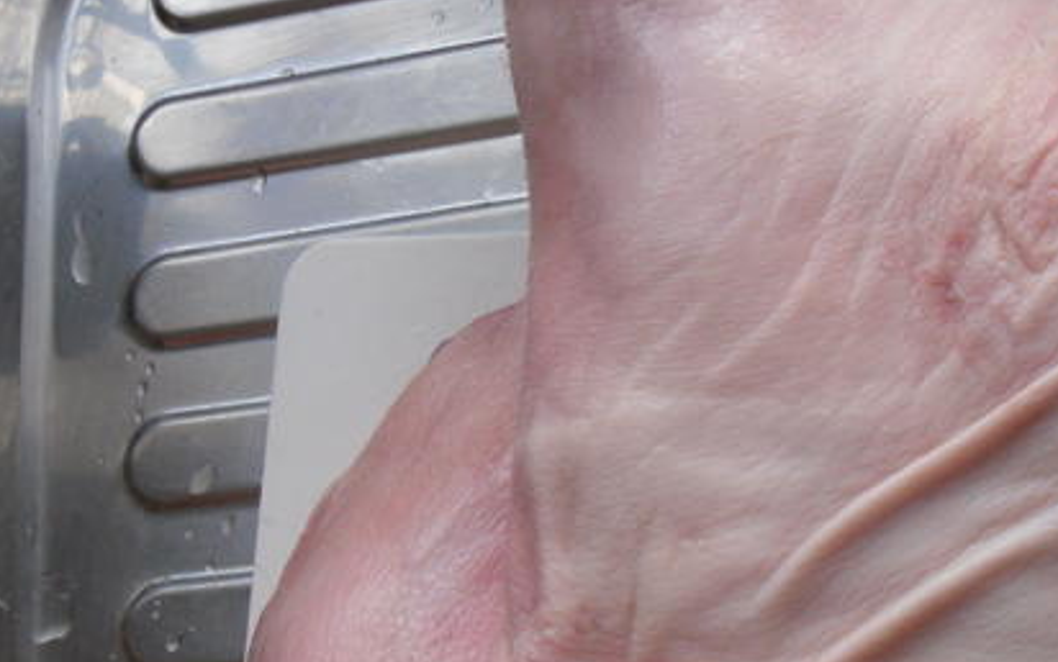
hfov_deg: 25.0
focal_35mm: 81
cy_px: 512
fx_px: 2337
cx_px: 889
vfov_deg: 16.0
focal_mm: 6.3
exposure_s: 1/45
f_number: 3.5
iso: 100
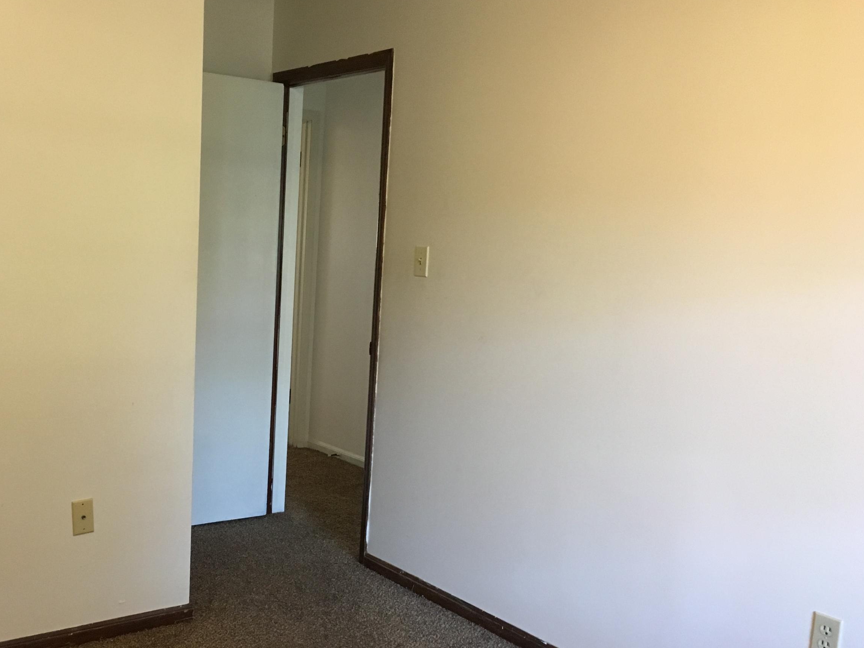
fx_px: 949
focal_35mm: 38
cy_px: 366
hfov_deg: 48.5
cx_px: 317
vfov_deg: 37.7
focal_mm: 4.15
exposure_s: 1/30
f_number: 2.2
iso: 160
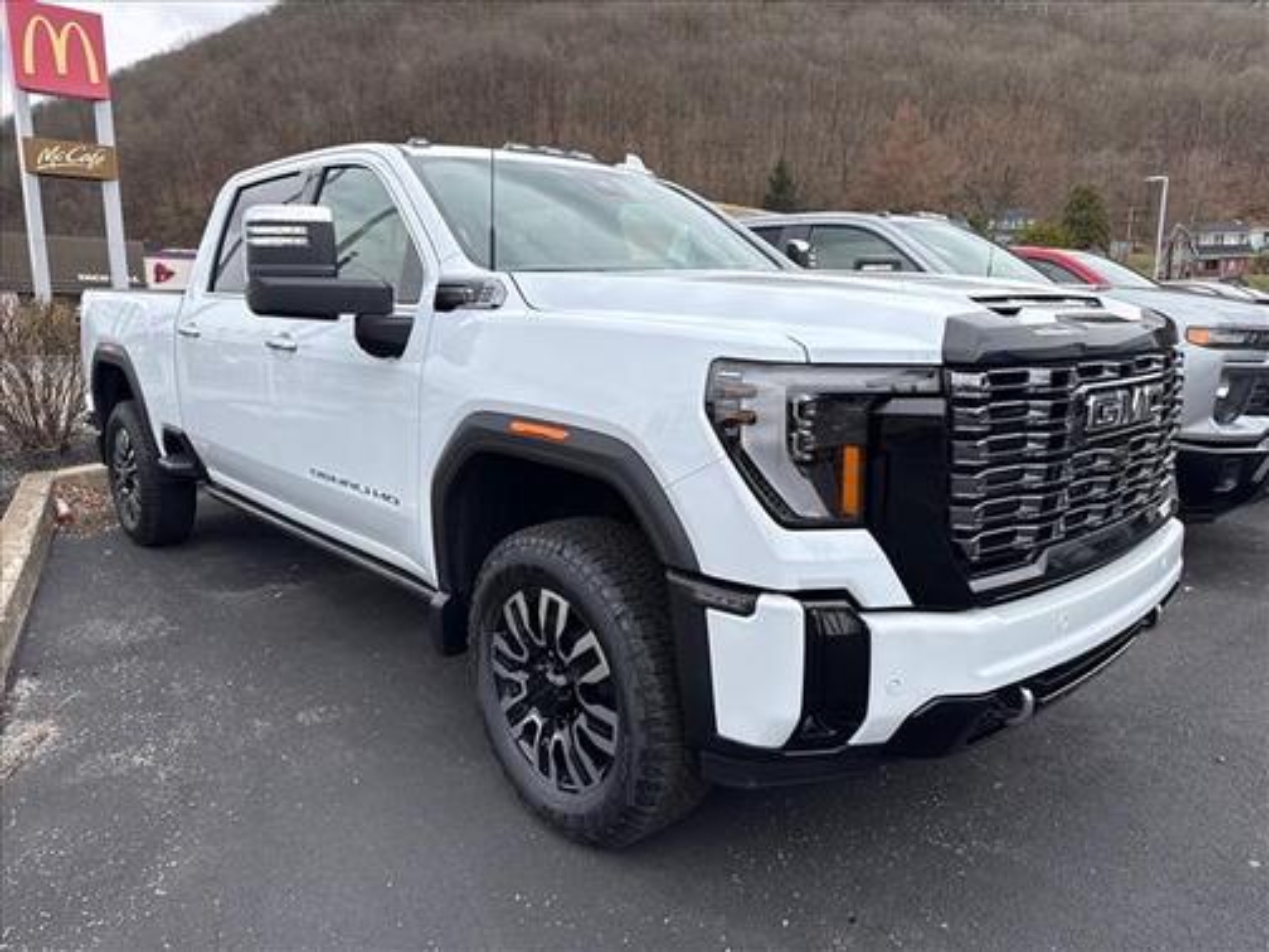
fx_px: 880
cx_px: 634
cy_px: 476
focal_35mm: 24
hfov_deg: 71.6
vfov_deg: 56.8
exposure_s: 1/1522
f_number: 1.78
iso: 80
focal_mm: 6.76
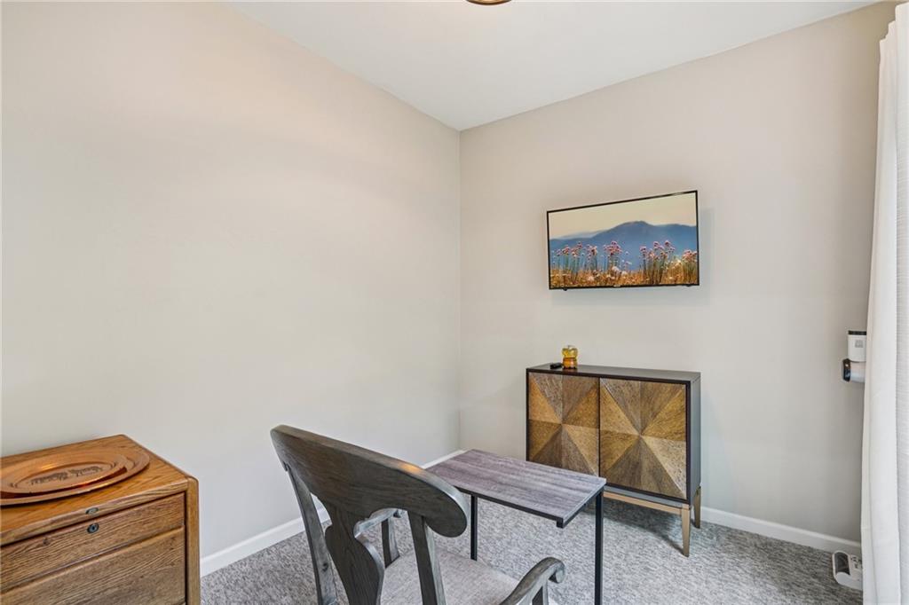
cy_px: 302
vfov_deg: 73.7
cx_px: 454
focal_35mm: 16
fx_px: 404
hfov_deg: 96.8
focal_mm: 16
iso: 400
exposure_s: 1/3.33
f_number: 8
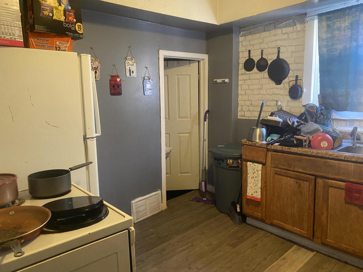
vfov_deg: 53.1
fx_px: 273
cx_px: 182
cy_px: 136
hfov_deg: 67.3
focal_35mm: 26
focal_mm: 4.25
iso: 500
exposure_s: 1/30
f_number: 1.8
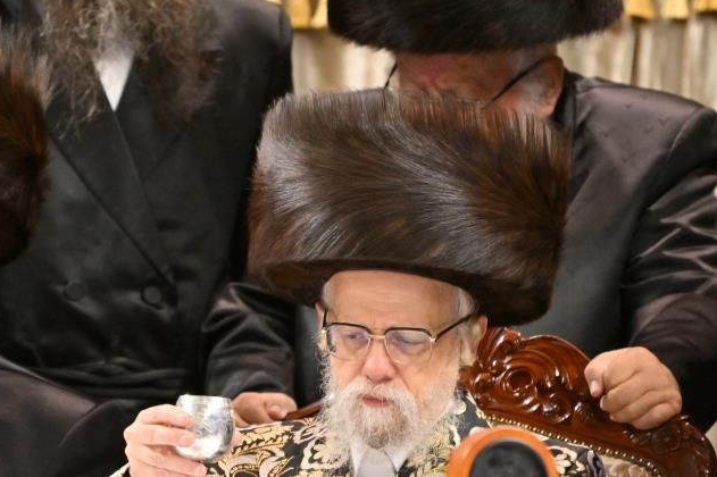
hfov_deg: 4.2
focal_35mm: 487
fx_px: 9694
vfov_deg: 2.8
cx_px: 367
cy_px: 300
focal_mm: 200
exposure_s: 1/200
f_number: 2.8
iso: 1000
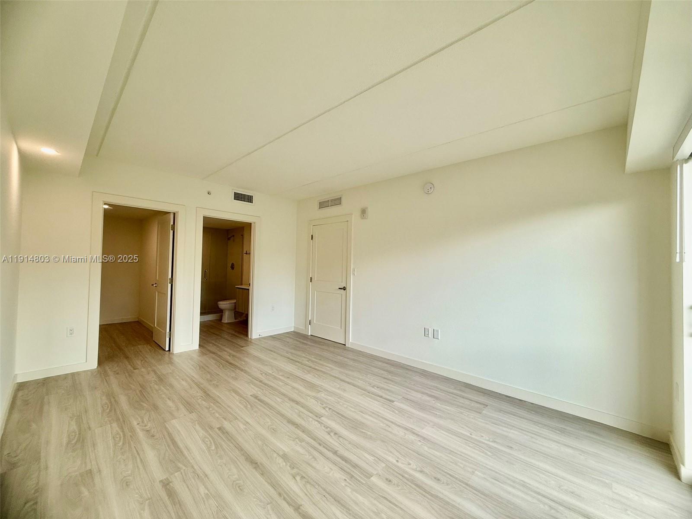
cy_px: 260
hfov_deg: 102.1
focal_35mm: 14
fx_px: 280
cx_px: 346
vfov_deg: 85.7
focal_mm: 2.22
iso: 50
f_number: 2.2
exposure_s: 1/120
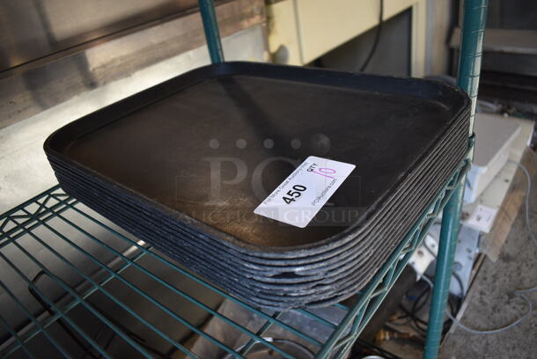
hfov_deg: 67.3
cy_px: 180
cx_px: 268
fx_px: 403
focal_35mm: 27
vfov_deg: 48.0
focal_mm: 18
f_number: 3.5
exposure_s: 1/250
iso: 800
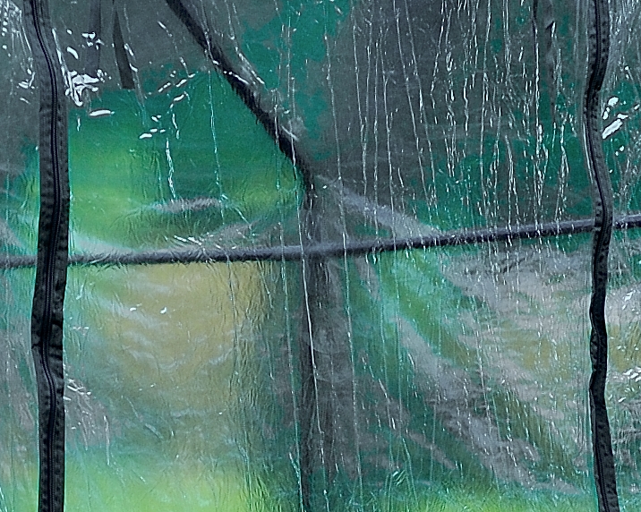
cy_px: 525
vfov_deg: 7.3
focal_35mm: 212
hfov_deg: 9.1
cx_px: 104
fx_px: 4020
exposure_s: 1/250
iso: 200
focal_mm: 38
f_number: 4.5
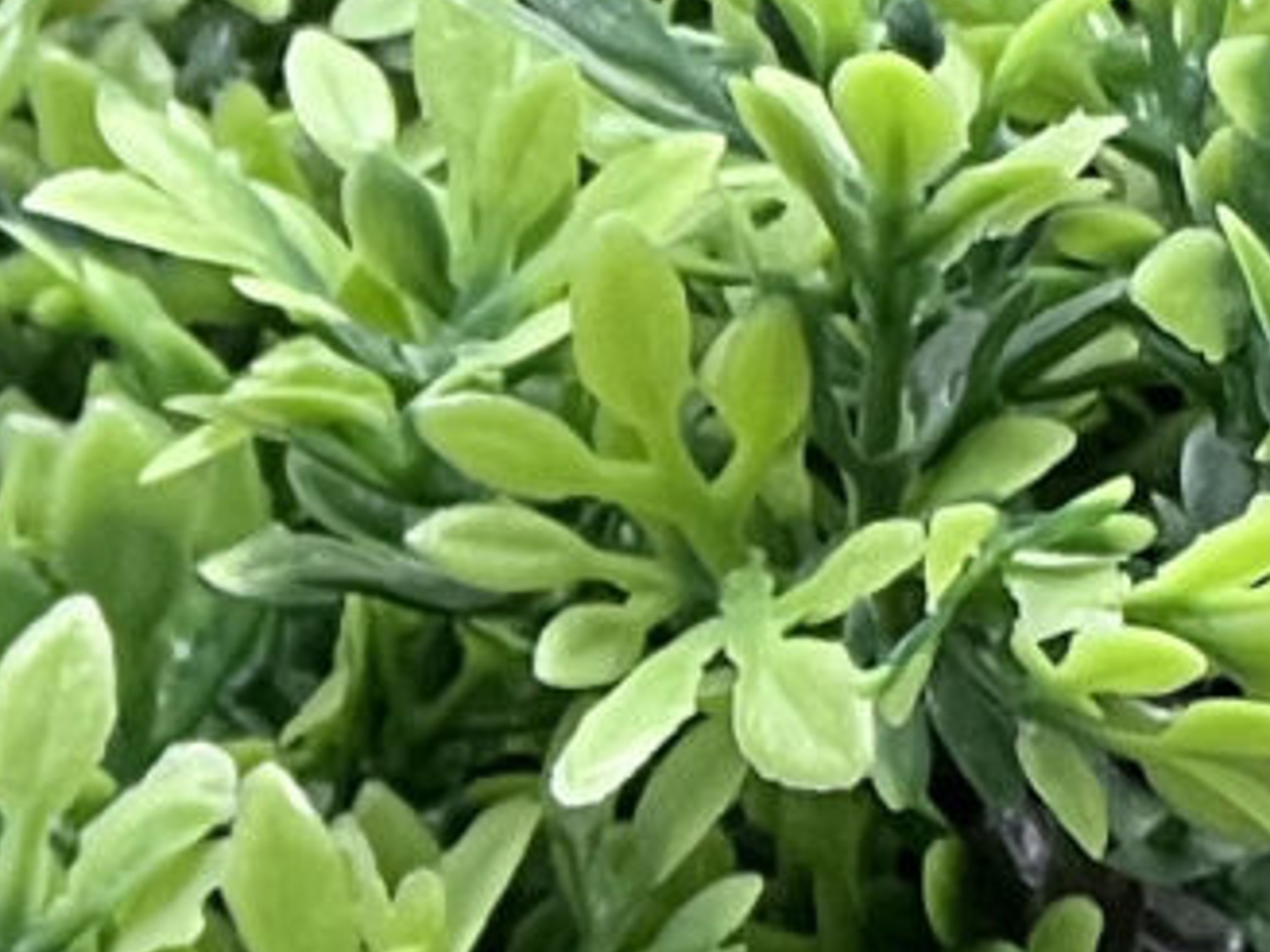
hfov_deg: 3.2
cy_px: 2450
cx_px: -3272
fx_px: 22050
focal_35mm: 601
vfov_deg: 2.5
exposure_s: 1/99
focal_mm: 9
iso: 100
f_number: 2.8
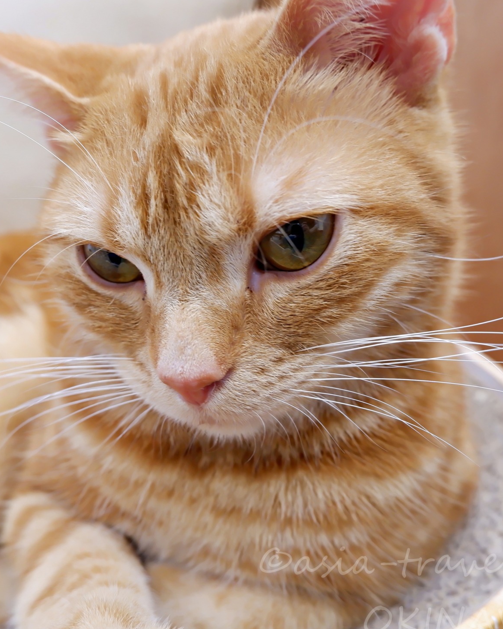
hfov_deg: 38.9
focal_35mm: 38
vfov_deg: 47.9
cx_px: 190
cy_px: 303
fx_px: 707
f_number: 4
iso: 400
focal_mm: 15
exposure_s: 1/34
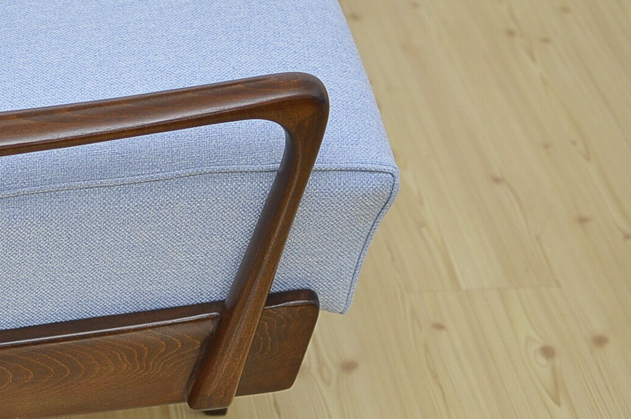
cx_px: -7
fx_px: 1891
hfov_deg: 18.4
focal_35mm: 108
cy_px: 179
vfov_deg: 12.6
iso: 400
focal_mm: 35
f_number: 1.8
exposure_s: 1/160
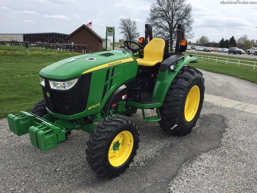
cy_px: 96
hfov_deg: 61.7
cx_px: 128
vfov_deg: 48.2
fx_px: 215
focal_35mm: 29
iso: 32
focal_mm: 4.15
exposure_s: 1/1364
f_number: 2.2
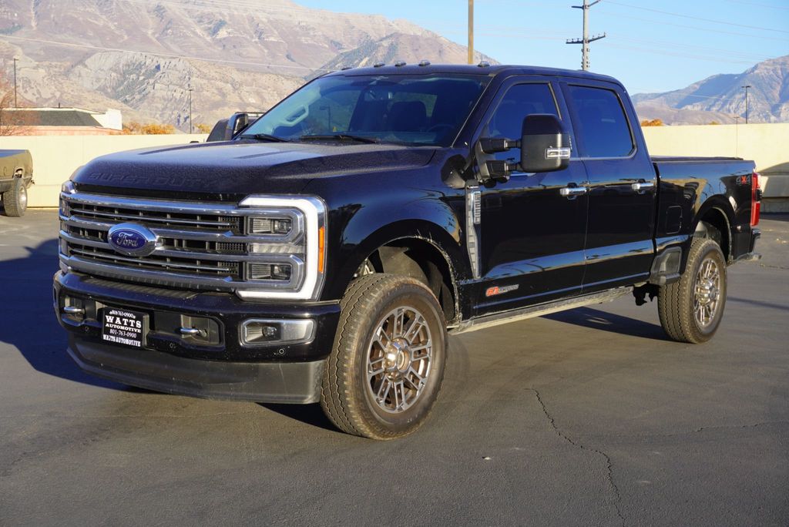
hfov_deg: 39.9
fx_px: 1085
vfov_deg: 27.3
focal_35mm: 50
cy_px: 264
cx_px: 394
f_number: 9
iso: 100
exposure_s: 1/100
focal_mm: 33
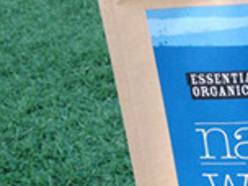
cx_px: 432
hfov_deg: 12.8
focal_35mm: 141
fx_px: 1010
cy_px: 234
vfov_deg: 10.3
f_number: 2.4
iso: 64
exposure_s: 1/120
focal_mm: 4.12
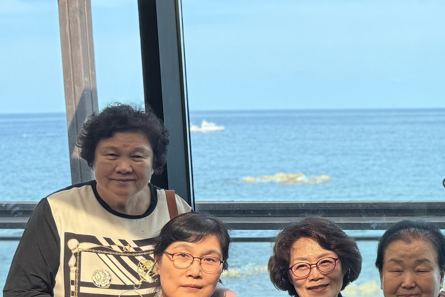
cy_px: 193
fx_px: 878
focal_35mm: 71
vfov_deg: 19.1
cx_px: 584
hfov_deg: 24.6
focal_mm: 6.76
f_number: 1.78
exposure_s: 1/1005
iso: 100
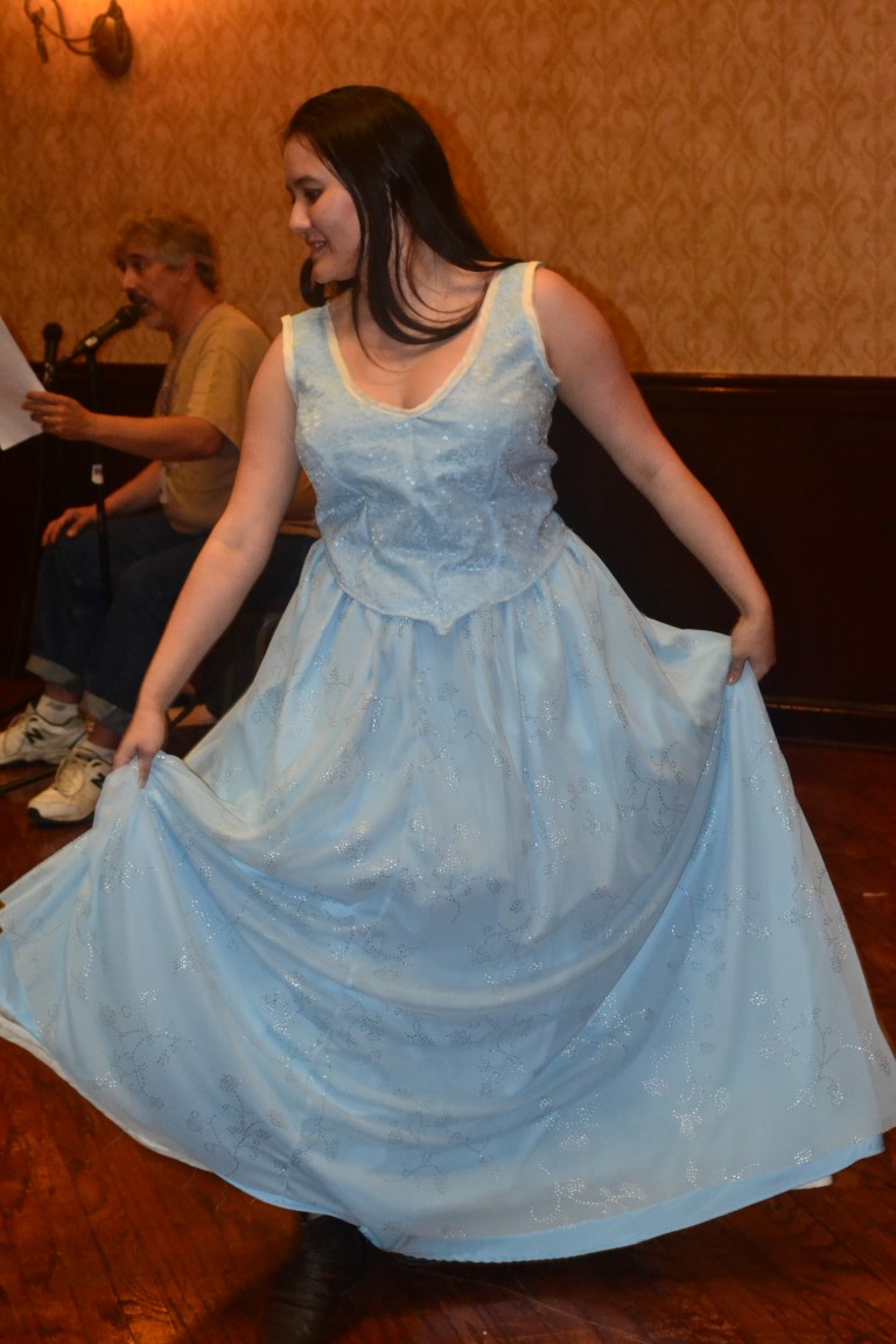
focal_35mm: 68
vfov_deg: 29.9
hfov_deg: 20.2
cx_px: 448
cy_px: 672
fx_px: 2520
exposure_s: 1/60
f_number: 7.1
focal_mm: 45
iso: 3200
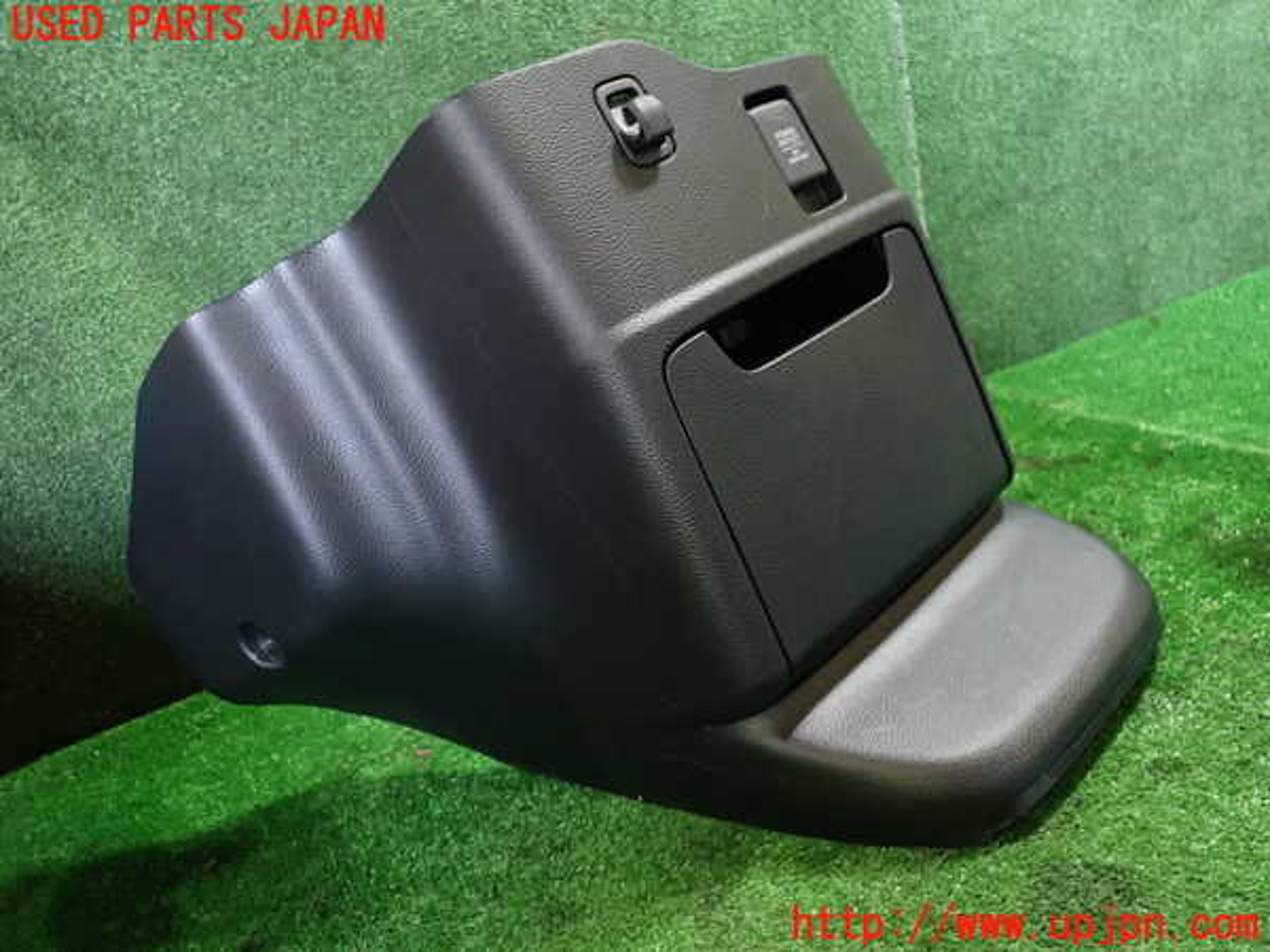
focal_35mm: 30
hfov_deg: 60.0
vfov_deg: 46.8
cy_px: 476
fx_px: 1101
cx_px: 635
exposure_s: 1/30
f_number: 2.3
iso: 320
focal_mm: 5.4
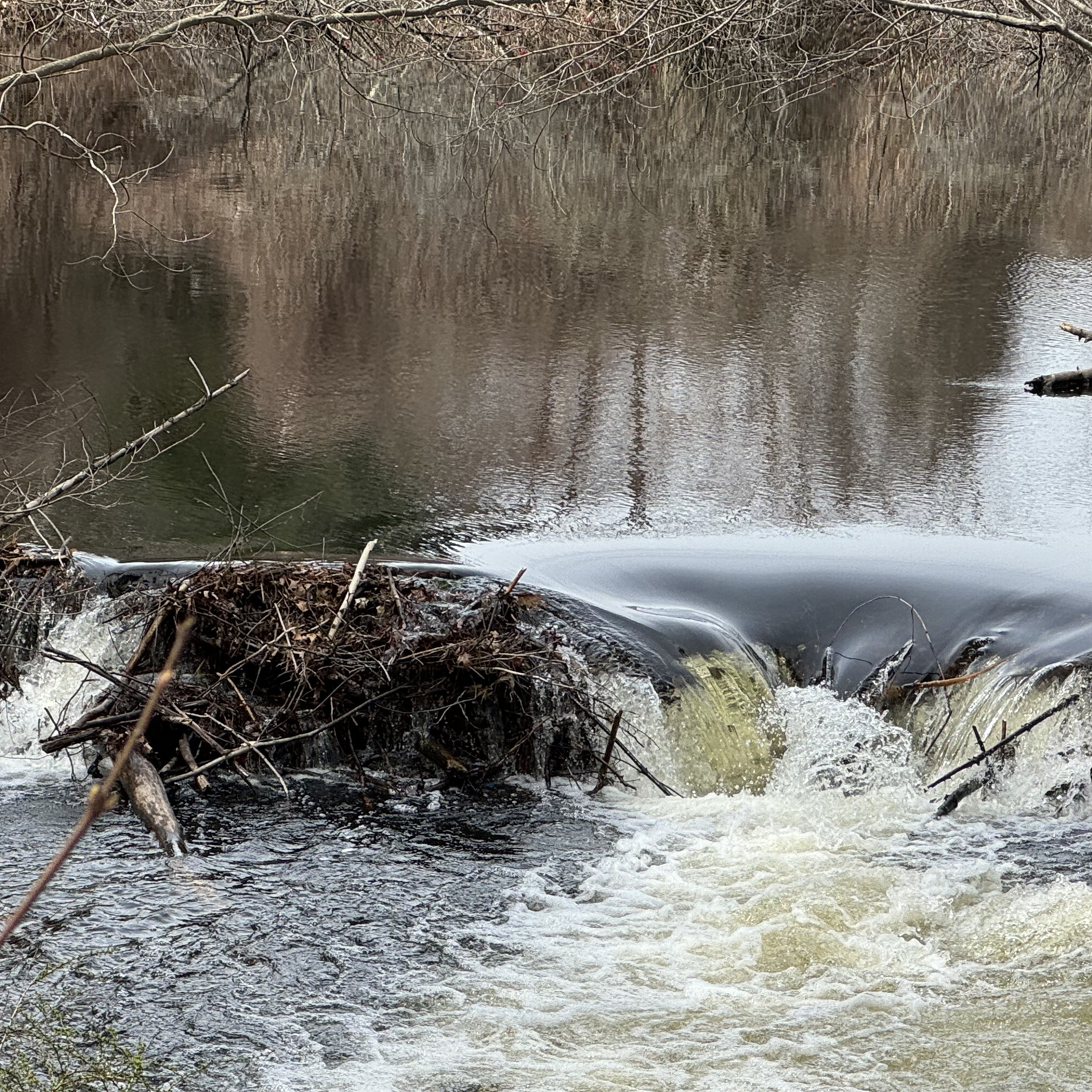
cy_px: 721
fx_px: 4854
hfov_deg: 12.8
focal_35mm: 136
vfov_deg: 12.8
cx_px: 926
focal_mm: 9
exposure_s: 1/451
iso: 25
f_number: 2.8
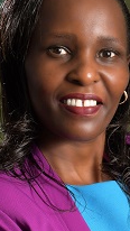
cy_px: 224
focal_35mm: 263
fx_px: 1610
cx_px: 108
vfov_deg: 8.2
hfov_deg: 4.6
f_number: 7.1
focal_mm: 62
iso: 250
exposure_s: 1/125
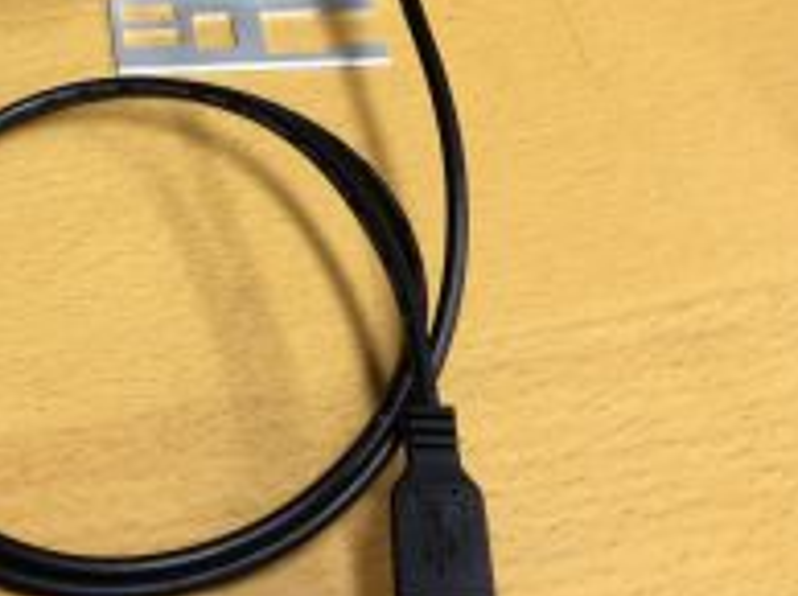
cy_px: 111
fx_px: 1428
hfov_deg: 30.0
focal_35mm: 62
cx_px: 90
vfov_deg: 23.2
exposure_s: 1/30
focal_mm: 4.12
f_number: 2.2
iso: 80
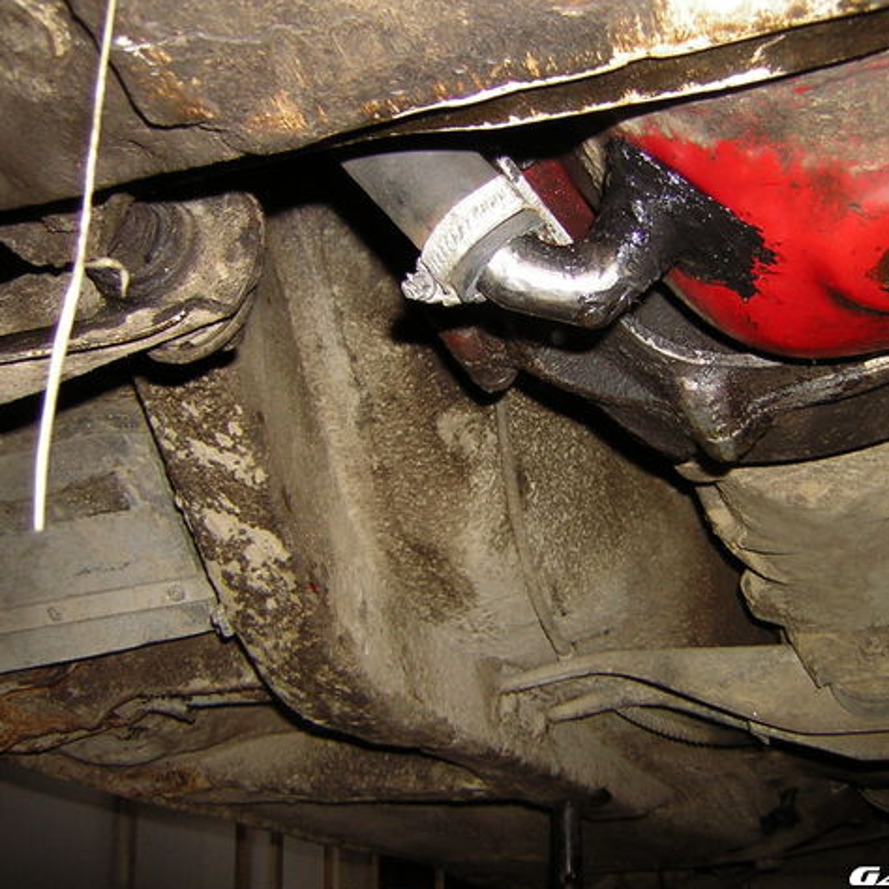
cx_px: 570
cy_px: 444
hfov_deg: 38.8
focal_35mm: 43
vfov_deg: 39.2
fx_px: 1249
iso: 50
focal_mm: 4.7
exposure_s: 1/60.1
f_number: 2.6
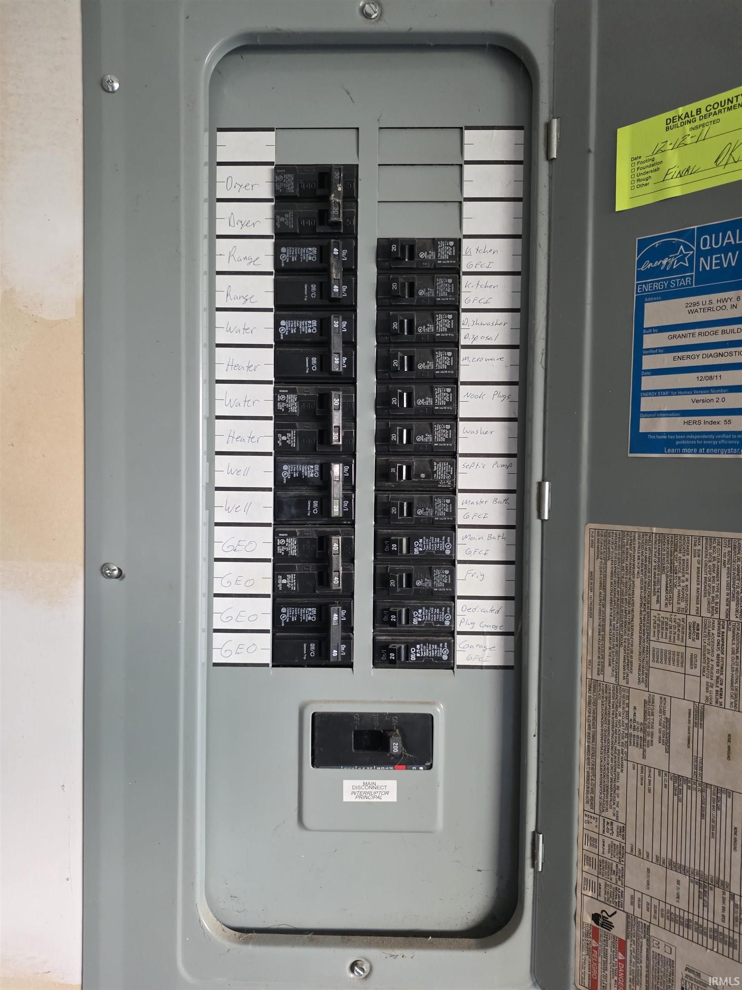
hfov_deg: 58.9
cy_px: 495
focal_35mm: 23
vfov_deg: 73.9
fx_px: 657
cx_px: 371
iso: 800
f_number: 1.7
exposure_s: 1/120
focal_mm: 6.25
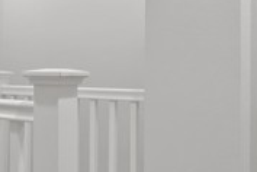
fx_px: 414
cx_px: 45
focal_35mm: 58
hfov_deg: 33.3
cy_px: 69
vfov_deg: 23.3
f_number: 5
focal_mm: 16
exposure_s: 1/15
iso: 800
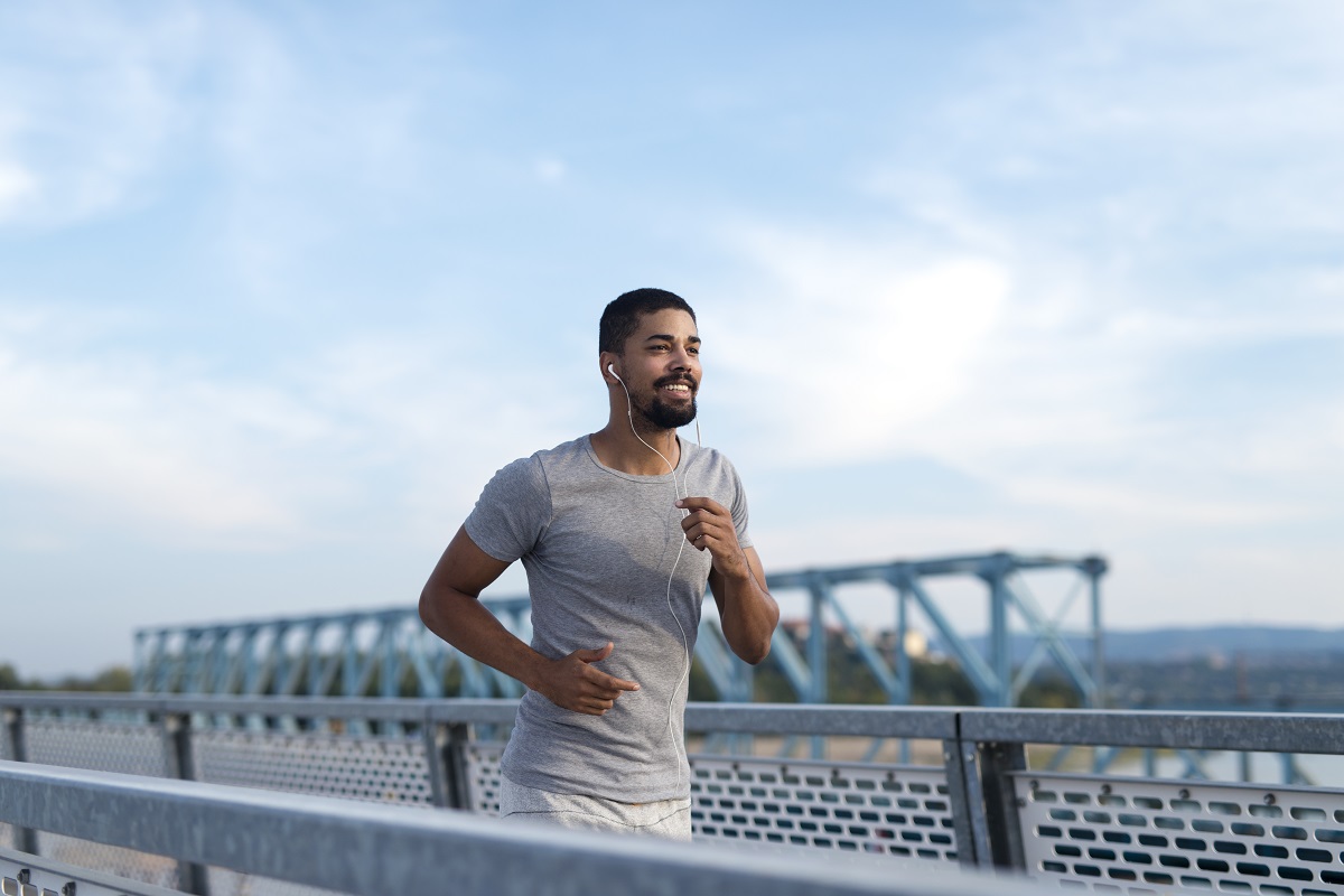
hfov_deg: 39.6
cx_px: 672
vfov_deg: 27.0
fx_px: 1867
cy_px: 448
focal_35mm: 50
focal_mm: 50
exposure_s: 1/2500
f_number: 2
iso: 200
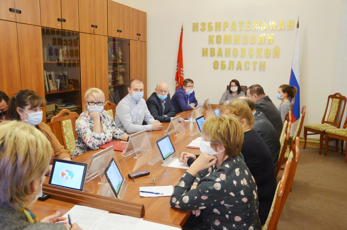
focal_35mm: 32
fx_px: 303
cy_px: 115
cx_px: 174
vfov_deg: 41.5
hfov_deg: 59.6
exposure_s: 1/30
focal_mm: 21
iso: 1000
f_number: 3.8
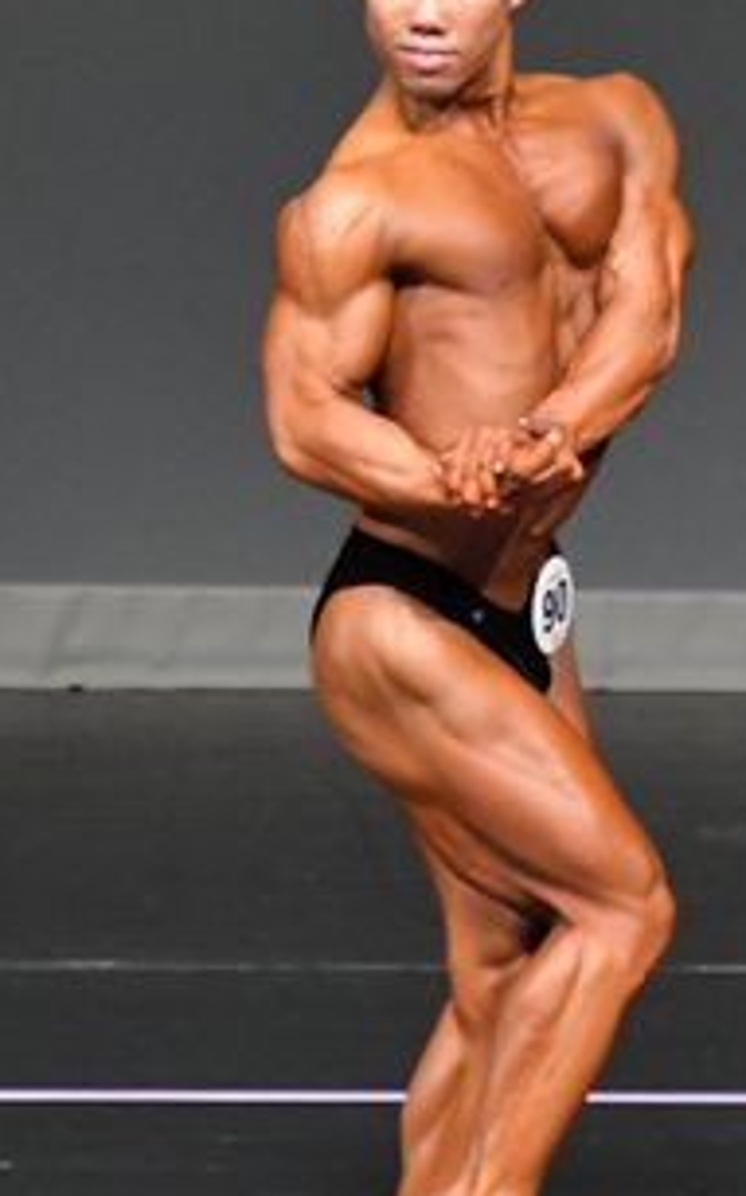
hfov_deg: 1.5
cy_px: 528
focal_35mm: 891
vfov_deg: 2.4
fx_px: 29011
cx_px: 502
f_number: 5.6
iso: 5000
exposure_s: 1/400
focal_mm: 230
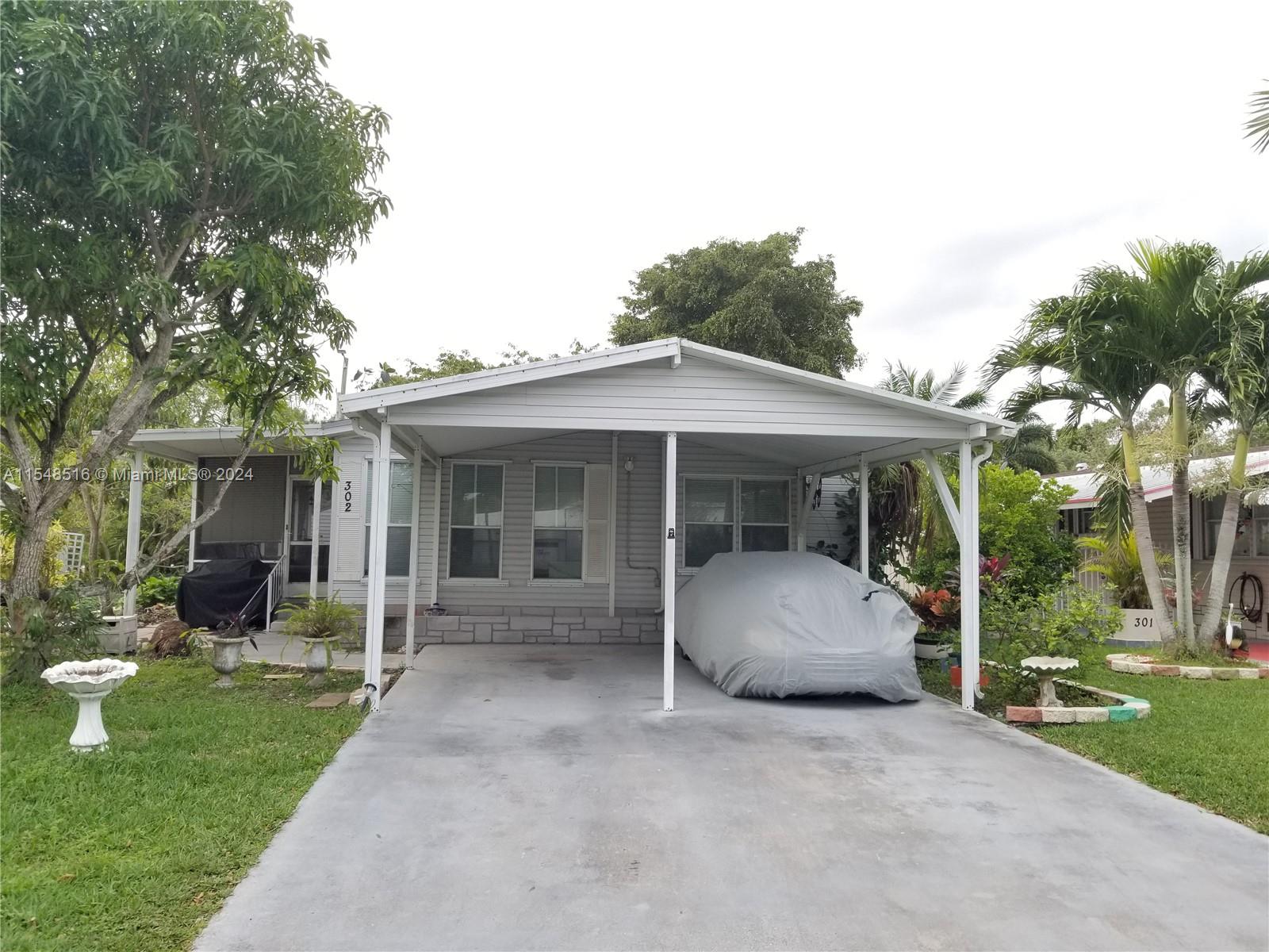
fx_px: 953
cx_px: 634
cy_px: 476
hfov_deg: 67.3
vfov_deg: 53.1
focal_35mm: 26
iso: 50
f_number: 1.7
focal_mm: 4.25
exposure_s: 1/772
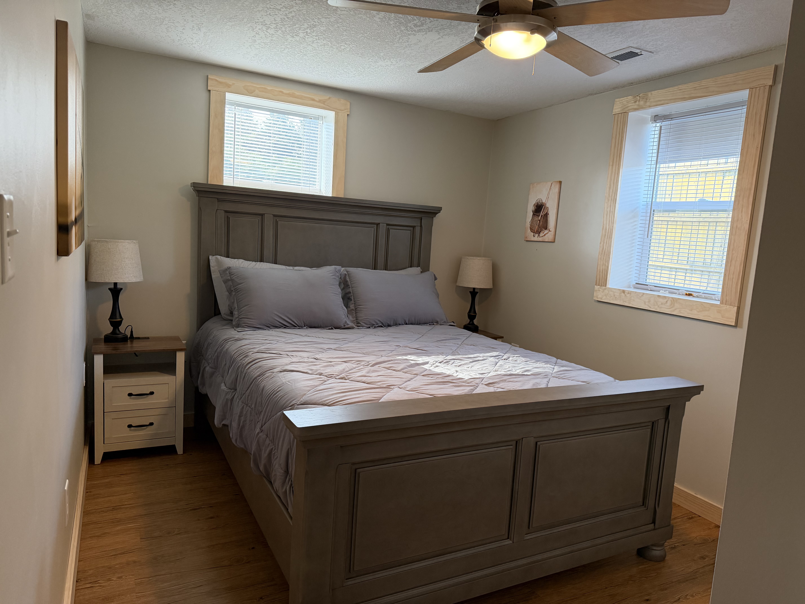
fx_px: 558
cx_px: 402
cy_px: 302
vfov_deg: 56.8
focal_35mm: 24
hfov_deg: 71.6
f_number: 1.78
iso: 400
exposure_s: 1/120
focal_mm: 6.76
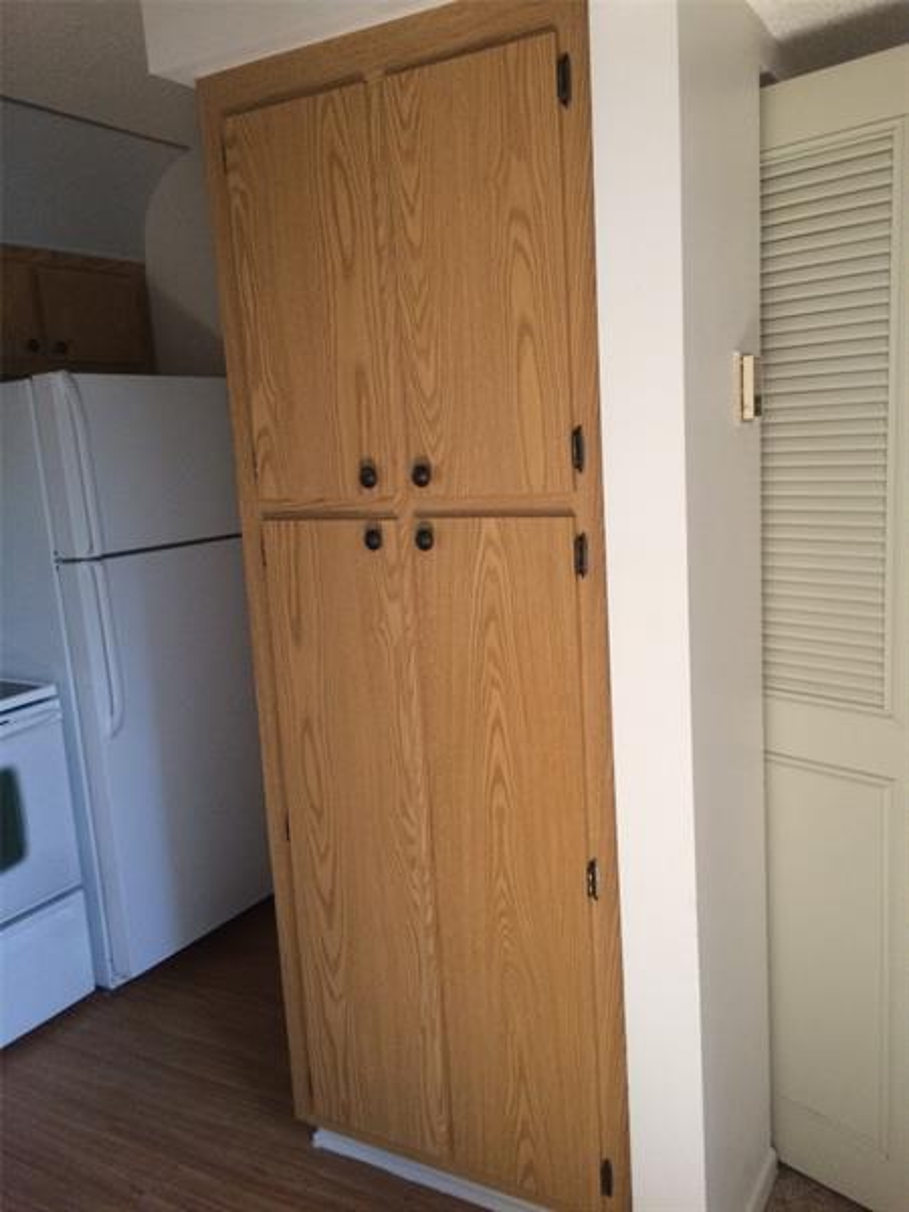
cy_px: 606
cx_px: 454
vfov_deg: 61.7
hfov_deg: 48.2
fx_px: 1015
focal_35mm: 29
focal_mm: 4.15
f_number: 2.2
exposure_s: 1/30
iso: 160
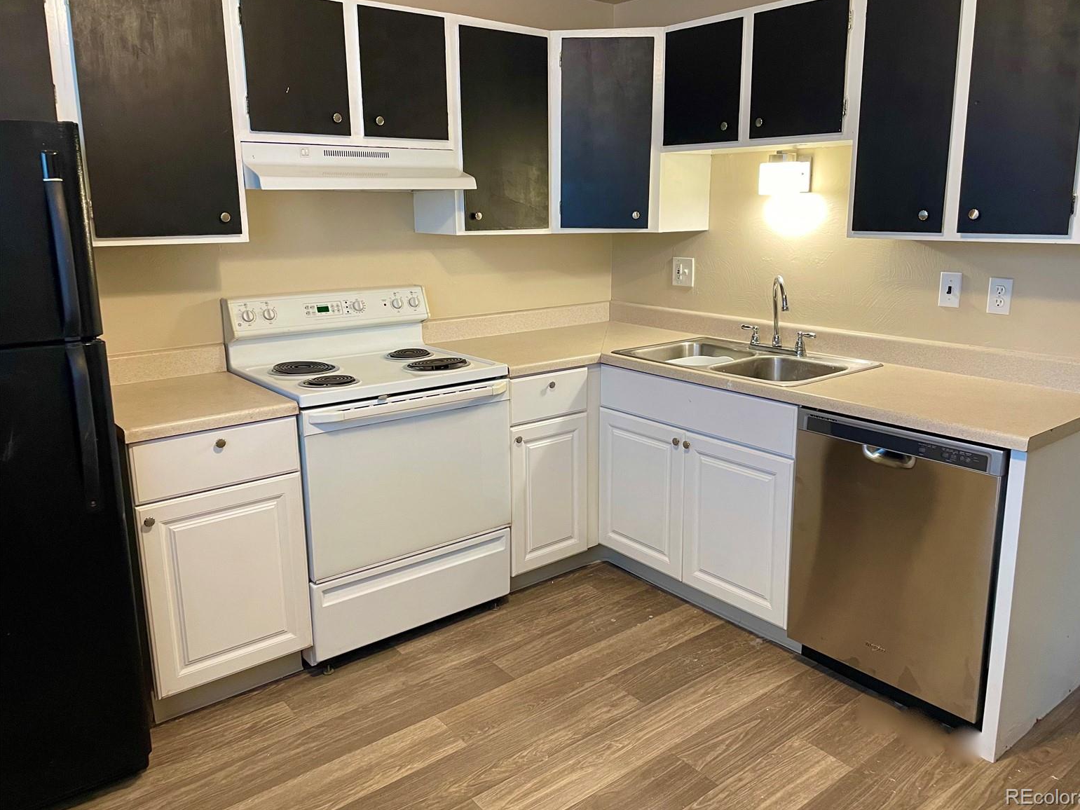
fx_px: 842
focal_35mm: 27
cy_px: 391
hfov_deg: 65.3
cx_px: 559
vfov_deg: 51.4
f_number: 1.6
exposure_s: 1/60
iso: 200
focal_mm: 4.2
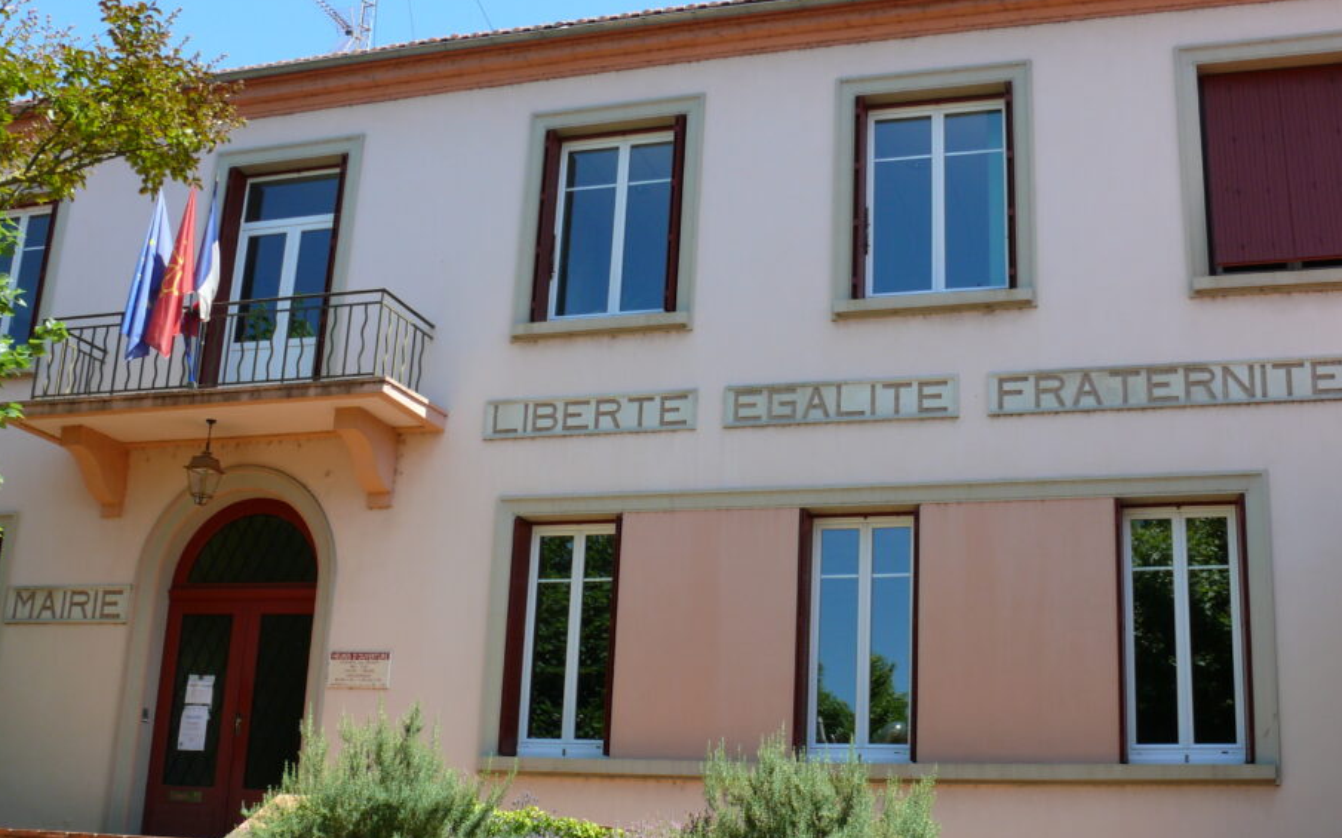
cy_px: 452
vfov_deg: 30.5
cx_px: 728
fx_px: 1536
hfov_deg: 47.2
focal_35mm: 42
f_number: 5
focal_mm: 7.4
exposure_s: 1/250
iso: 100
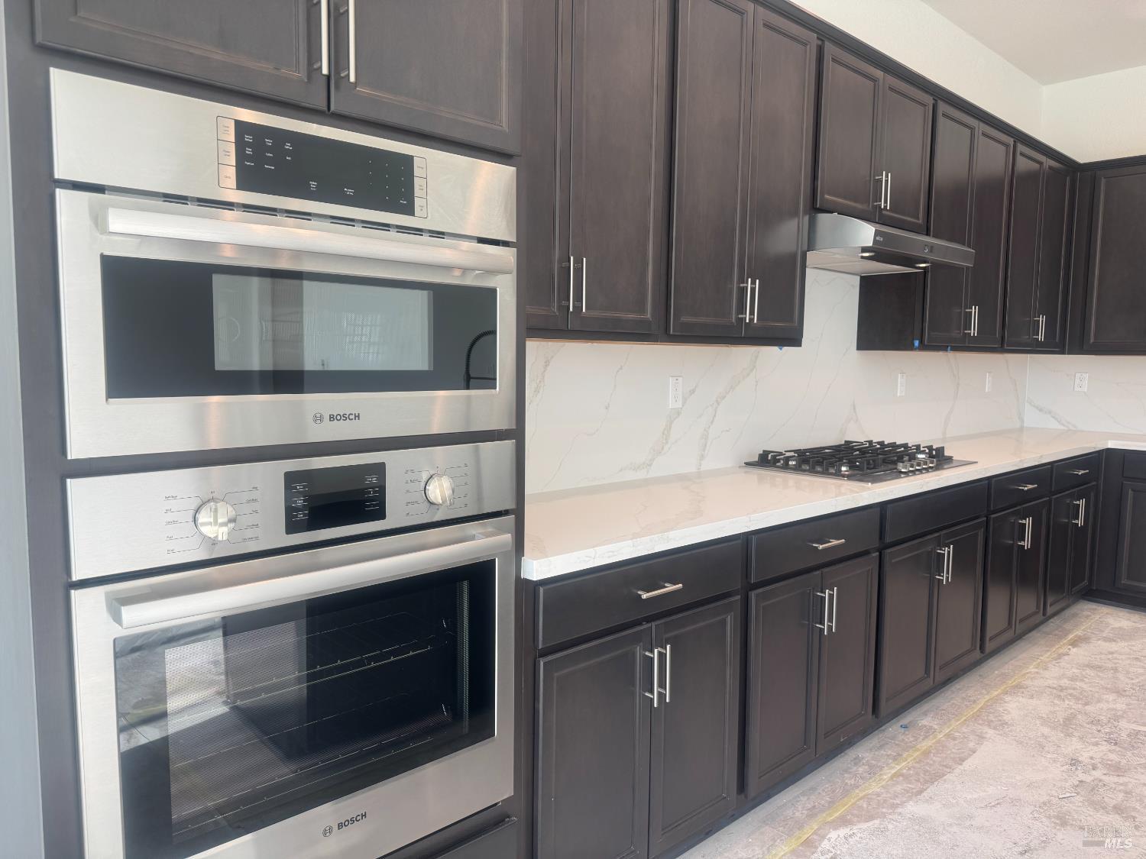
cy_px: 430
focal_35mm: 24
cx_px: 573
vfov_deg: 56.8
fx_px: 795
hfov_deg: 71.6
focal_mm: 6.76
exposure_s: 1/154
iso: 64
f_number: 1.78
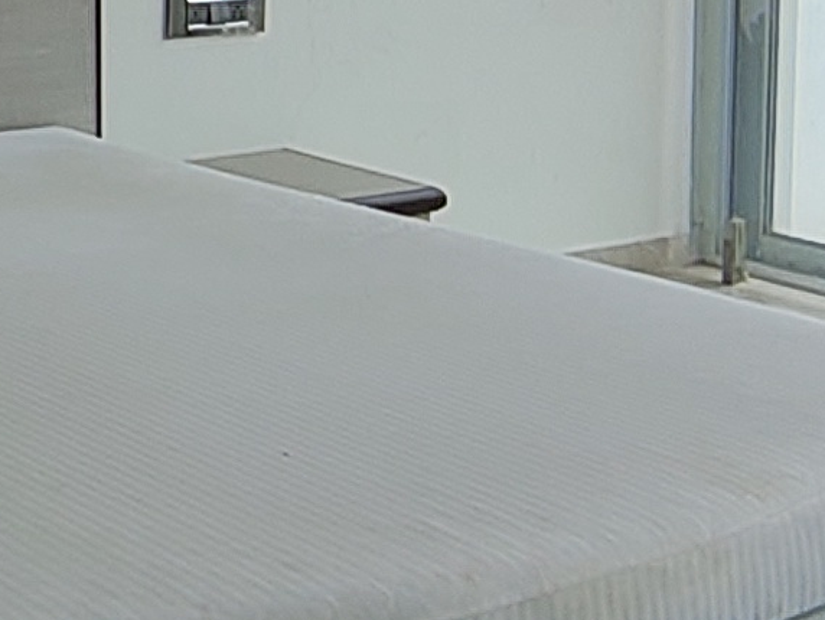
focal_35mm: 86
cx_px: -472
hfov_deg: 19.3
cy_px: -52
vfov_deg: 16.7
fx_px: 2051
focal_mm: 1.64
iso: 50
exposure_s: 1/560
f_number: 2.2
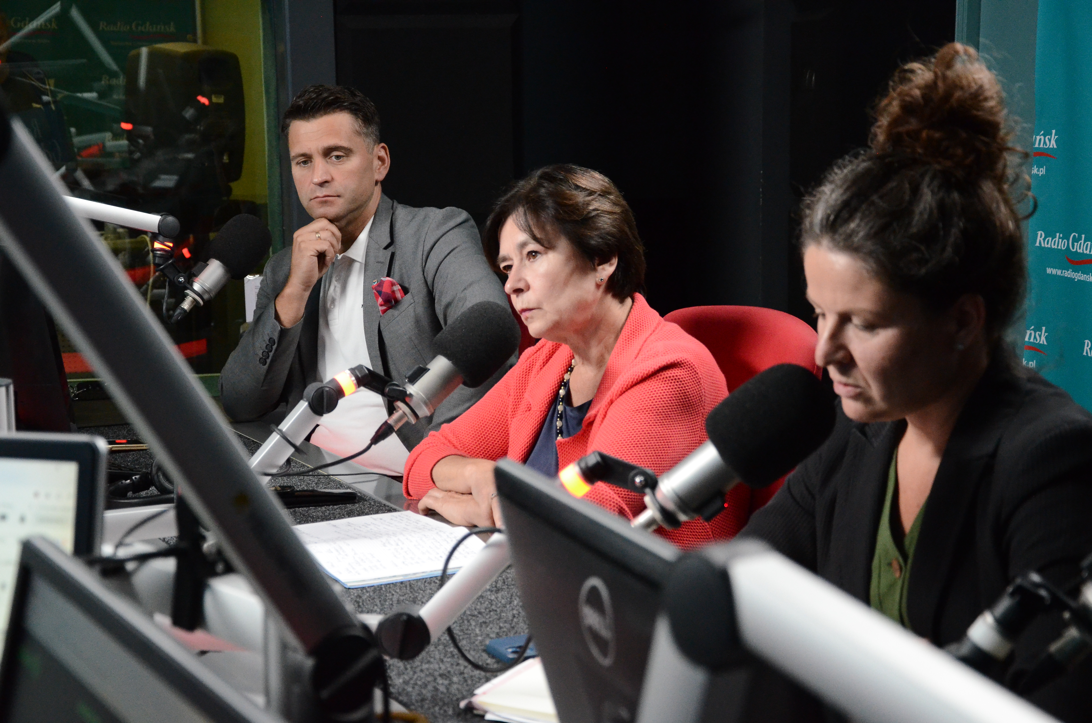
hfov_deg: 32.0
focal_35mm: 63
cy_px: 362
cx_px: 546
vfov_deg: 21.5
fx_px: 1907
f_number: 4.8
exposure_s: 1/100
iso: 4000
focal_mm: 42
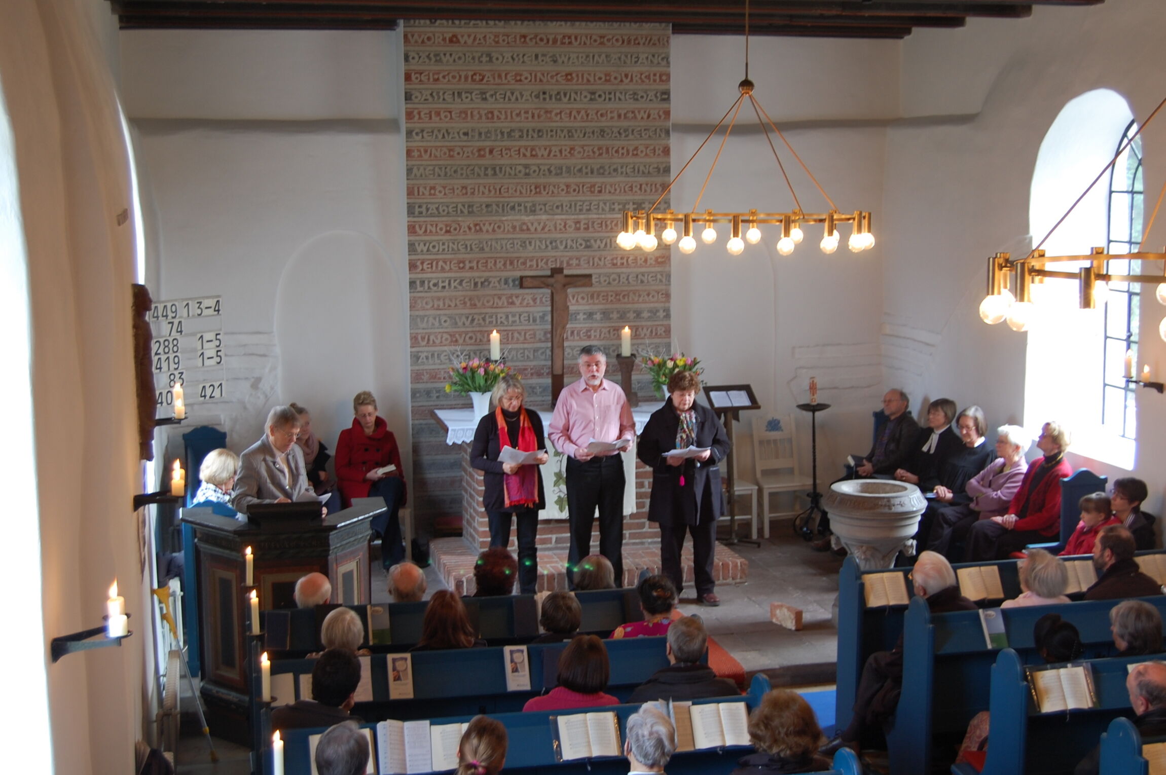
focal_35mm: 48
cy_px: 388
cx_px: 583
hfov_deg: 41.1
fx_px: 1553
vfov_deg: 28.0
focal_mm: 32
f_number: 4.5
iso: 200
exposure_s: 1/8
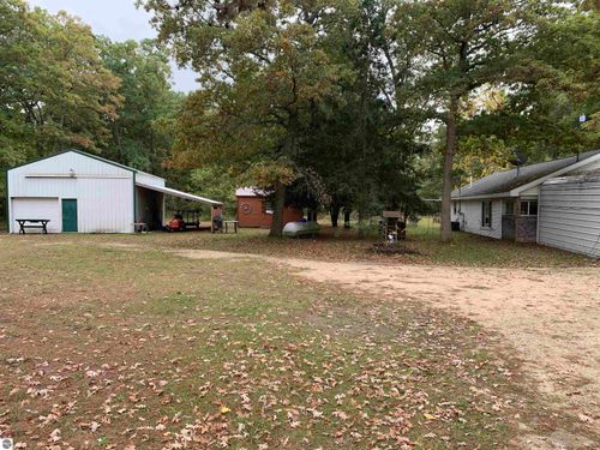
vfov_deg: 53.1
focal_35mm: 26
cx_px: 300
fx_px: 451
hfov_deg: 67.3
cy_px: 225
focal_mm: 4.25
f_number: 1.8
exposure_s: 1/122
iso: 32
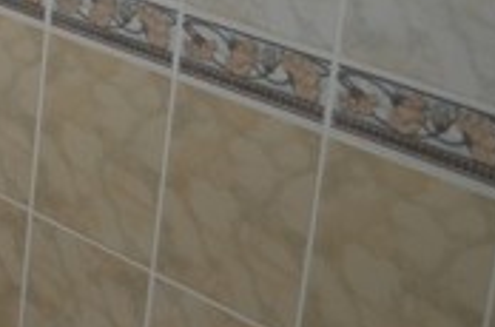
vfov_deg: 12.0
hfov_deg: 15.2
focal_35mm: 110
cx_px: -481
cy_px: -88
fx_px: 1508
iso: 800
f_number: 3.5
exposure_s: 1/45
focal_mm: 18
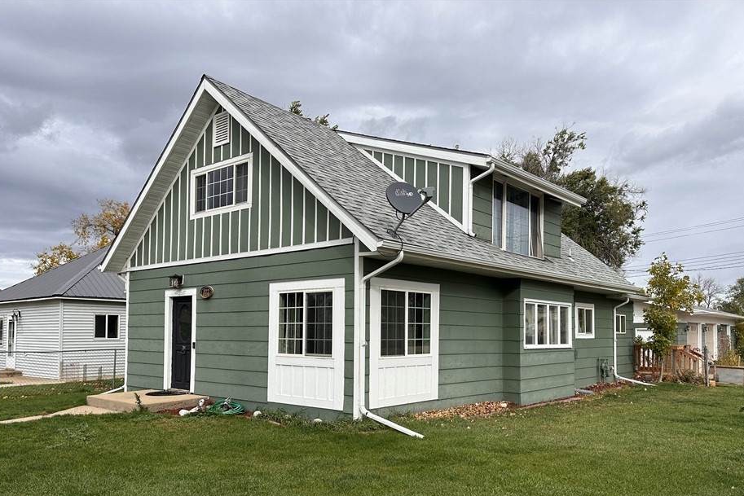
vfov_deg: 46.0
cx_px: 372
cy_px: 310
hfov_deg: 65.5
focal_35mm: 28
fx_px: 579
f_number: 1.78
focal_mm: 6.86
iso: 80
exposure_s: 1/2410
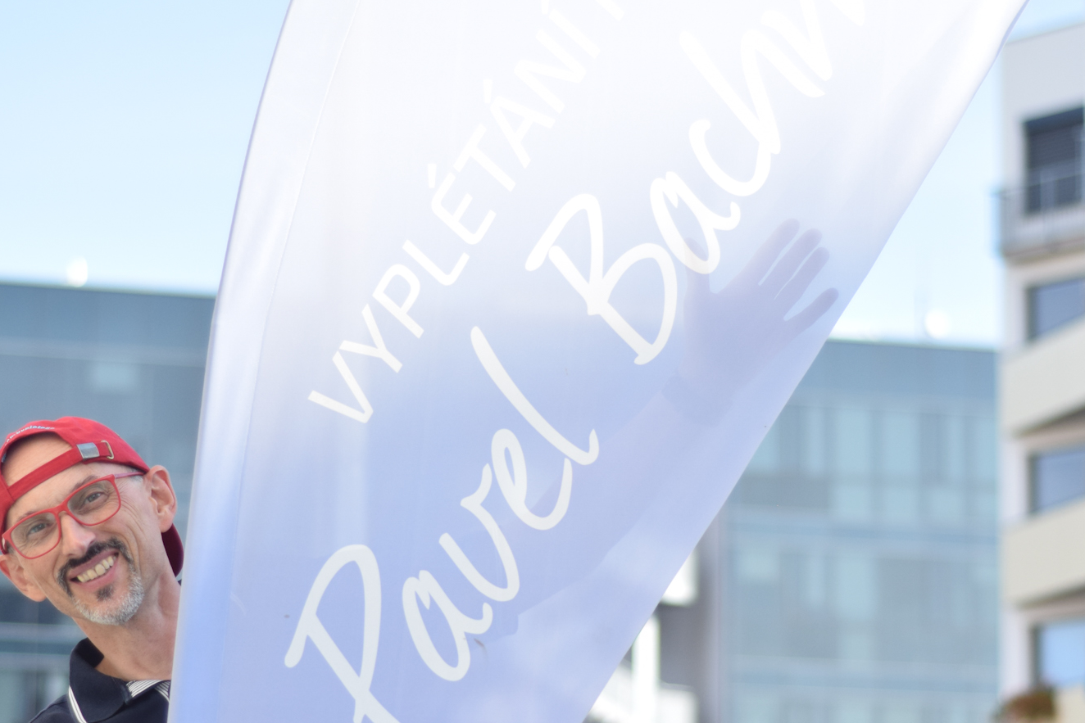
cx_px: 483
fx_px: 3496
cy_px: 503
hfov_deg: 17.6
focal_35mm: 116
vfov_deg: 11.8
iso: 400
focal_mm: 50
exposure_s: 1/4000
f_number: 2.2
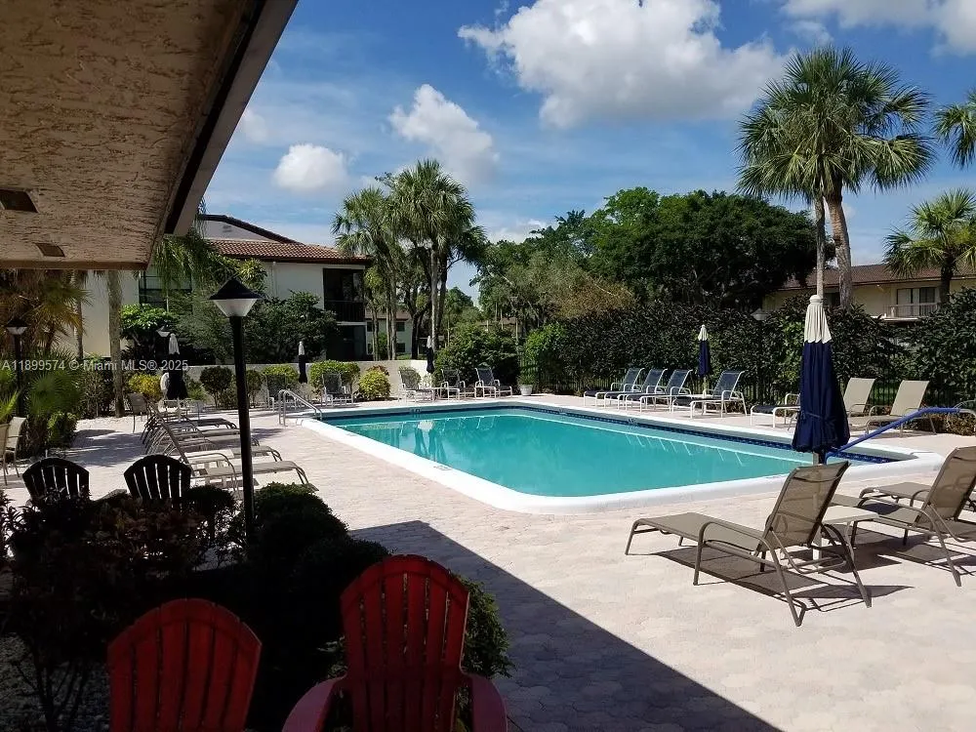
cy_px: 366
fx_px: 733
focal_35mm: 26
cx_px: 488
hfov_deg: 67.3
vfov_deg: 53.1
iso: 50
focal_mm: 4.2
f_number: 1.7
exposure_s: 1/4560
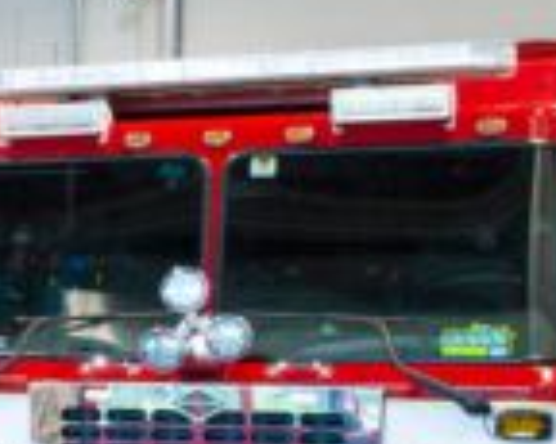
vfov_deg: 13.1
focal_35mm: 117
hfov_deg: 14.3
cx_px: -473
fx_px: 1924
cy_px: 293
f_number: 11
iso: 100
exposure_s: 1.3
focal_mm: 24
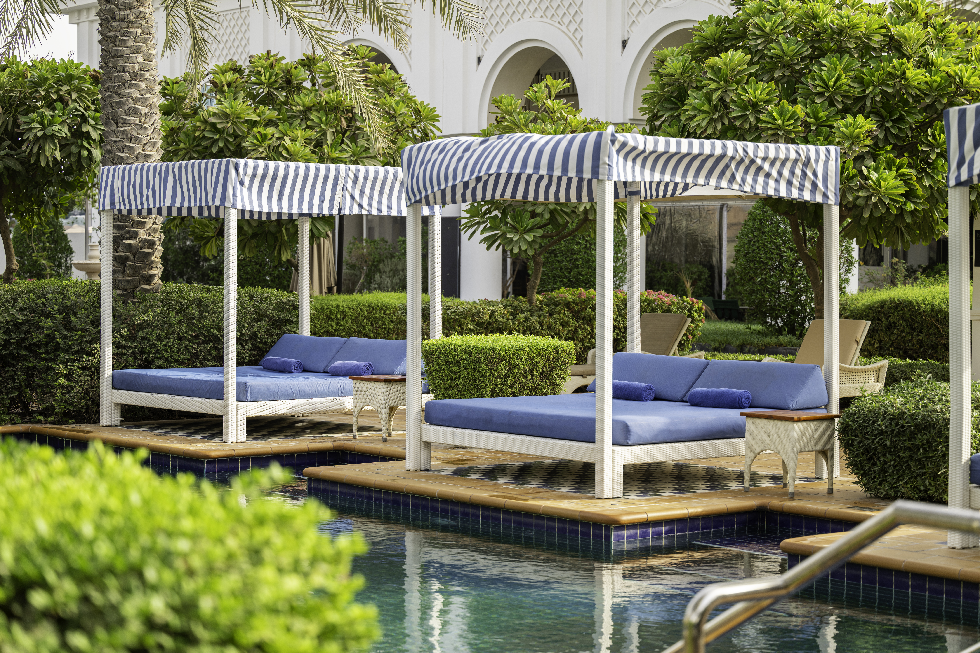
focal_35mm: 70
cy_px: 326
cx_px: 490
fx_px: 1905
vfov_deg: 19.5
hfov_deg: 28.8
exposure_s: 1/500
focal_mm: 70
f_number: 2.8
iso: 100
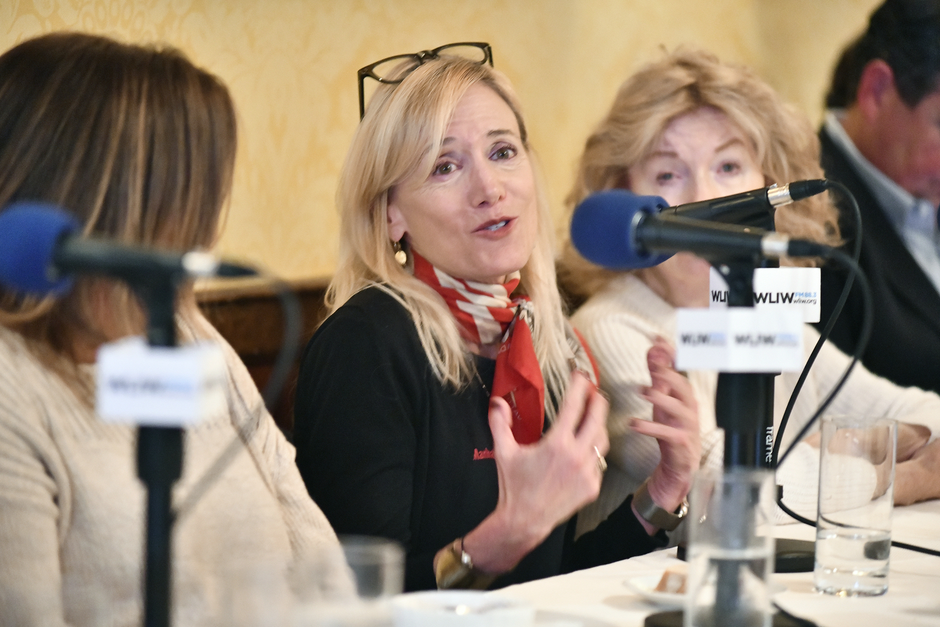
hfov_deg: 11.1
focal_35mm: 185
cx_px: 470
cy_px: 314
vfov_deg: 7.4
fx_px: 4830
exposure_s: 1/50
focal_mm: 185
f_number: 3.5
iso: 8000
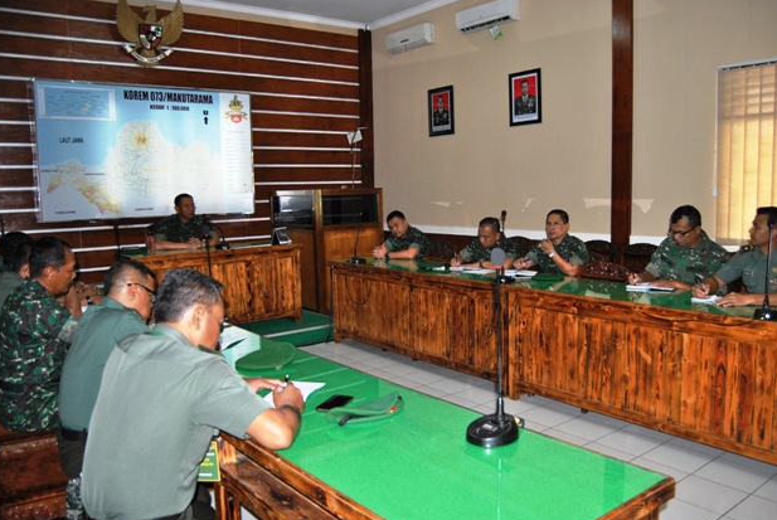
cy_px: 261
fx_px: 605
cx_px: 390
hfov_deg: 65.4
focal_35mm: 28
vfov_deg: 46.5
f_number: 3.5
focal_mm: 18
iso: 200
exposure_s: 1/60
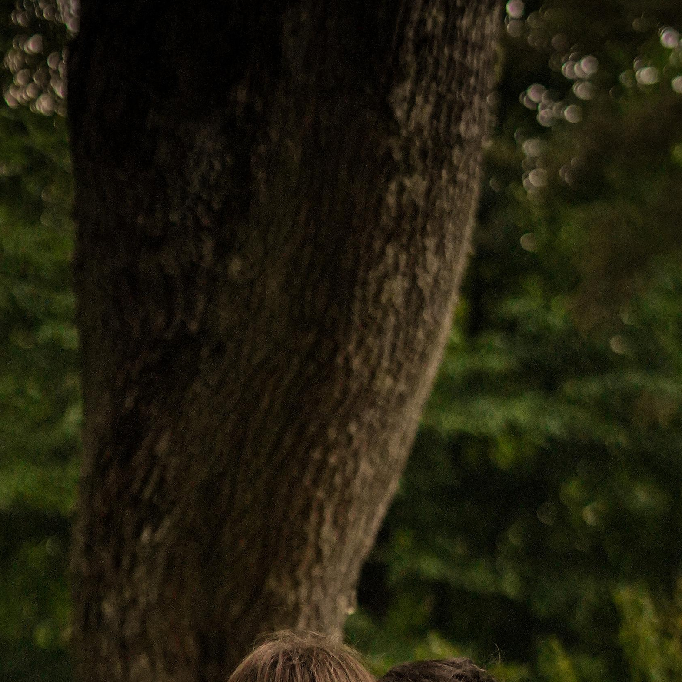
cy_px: 788
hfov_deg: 16.7
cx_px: 359
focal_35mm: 104
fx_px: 2318
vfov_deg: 16.2
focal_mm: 50
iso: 8000
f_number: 1.8
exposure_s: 1/5000
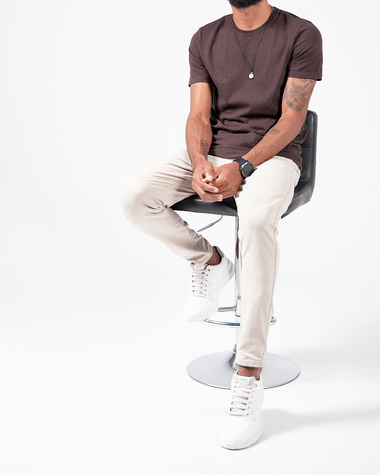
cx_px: 246
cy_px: 97
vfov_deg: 24.7
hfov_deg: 20.1
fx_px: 1069
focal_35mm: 76
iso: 160
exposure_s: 1/160
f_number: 3.5
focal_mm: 48
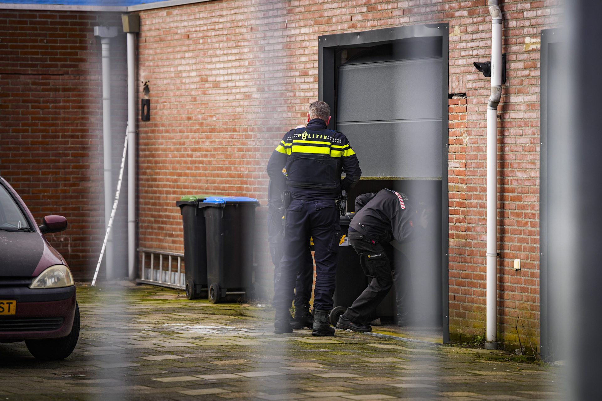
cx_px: 301
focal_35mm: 132
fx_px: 2207
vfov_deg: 10.4
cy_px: 200
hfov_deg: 15.5
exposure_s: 1/800
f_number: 2.8
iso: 100
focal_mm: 132
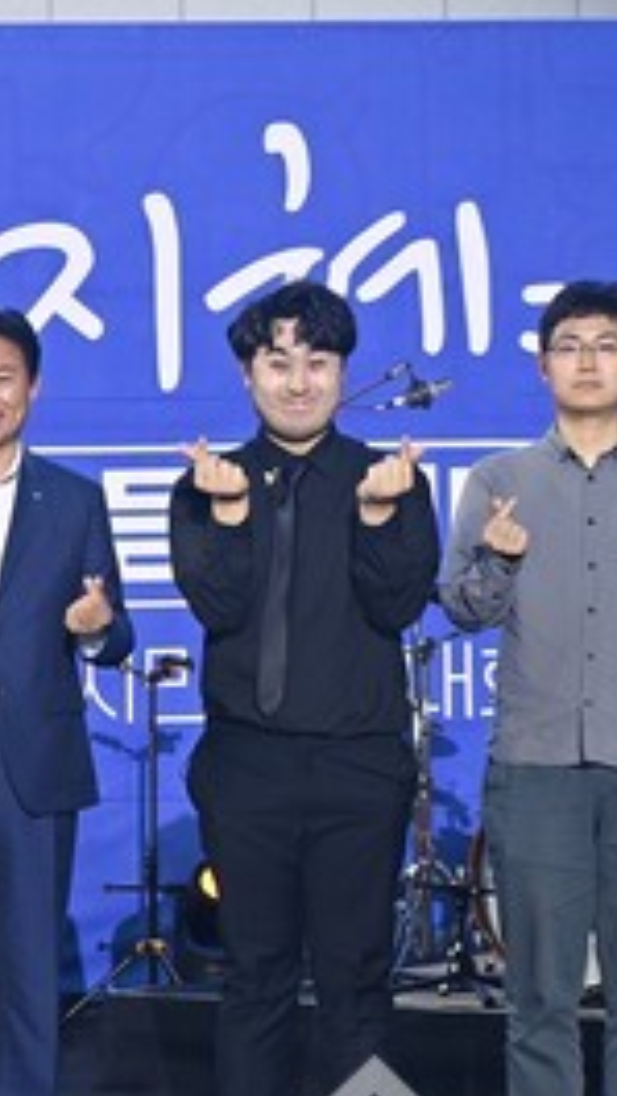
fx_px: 3171
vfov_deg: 19.6
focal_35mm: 109
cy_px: 579
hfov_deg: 11.0
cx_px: 8
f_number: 6.3
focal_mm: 46
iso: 1000
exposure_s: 1/125
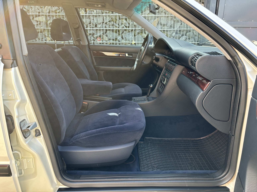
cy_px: 96
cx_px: 128
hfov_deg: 67.3
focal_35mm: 26
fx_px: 193
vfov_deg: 53.1
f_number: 1.6
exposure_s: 1/145
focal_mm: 5.96
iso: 64
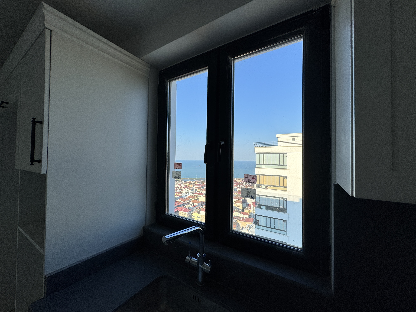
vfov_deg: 85.7
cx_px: 208
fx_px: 168
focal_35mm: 14
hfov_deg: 102.1
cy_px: 156
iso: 40
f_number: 2.2
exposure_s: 1/1178
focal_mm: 2.22
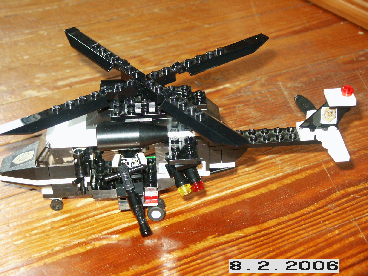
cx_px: 184
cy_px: 138
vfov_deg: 19.1
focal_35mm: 77
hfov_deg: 25.3
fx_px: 819
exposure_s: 1/60
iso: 200
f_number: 3.6
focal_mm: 15.4
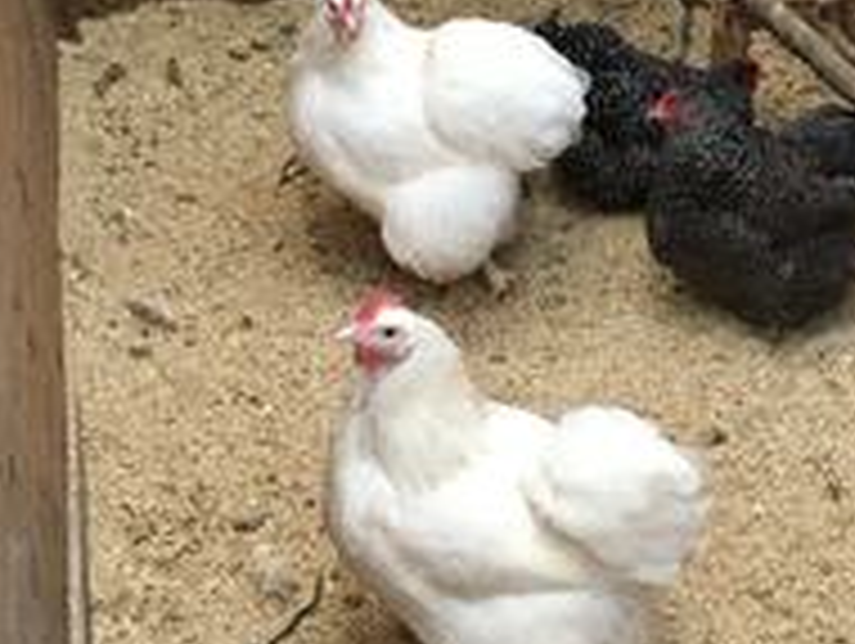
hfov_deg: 31.4
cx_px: 567
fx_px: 1509
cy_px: 194
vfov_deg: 23.9
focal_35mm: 61
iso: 200
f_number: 2.2
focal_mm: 4.15
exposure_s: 1/30
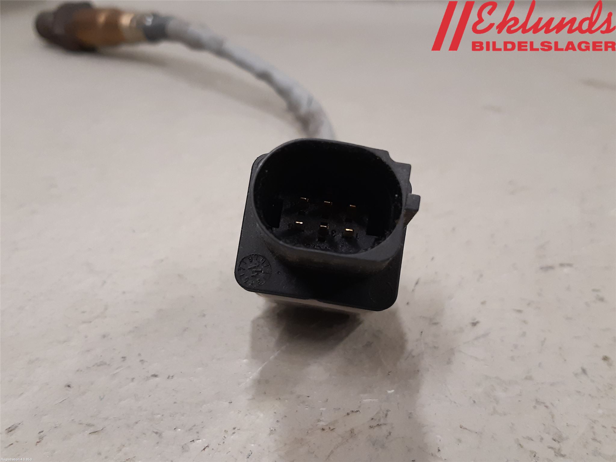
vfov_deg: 53.1
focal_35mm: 26
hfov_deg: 67.3
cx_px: 308
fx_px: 463
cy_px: 231
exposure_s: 1/50
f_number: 1.7
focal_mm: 3.93
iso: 160
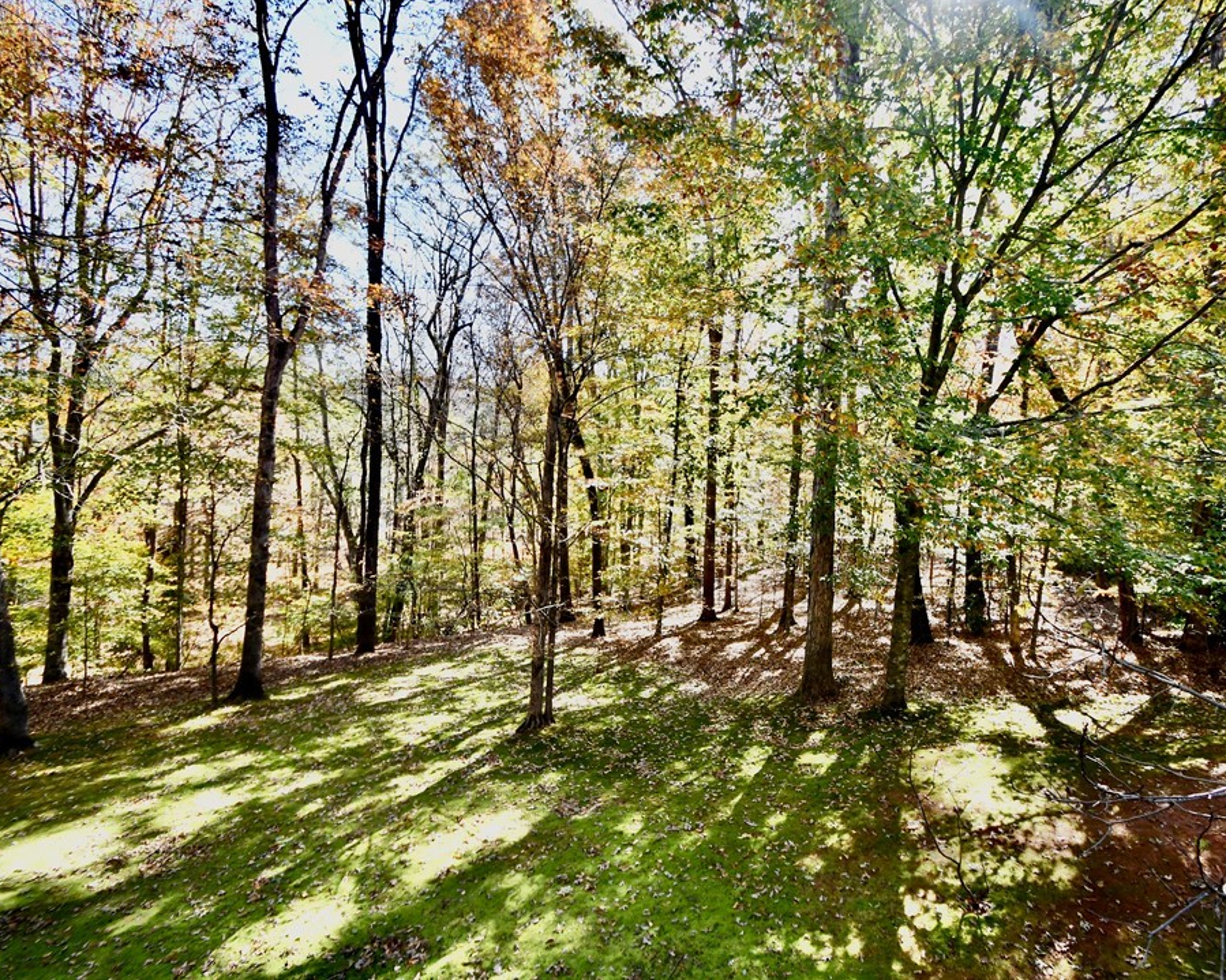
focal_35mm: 17
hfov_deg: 89.1
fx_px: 617
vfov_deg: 77.0
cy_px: 488
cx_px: 700
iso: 400
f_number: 4.5
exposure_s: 1/250
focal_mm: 10
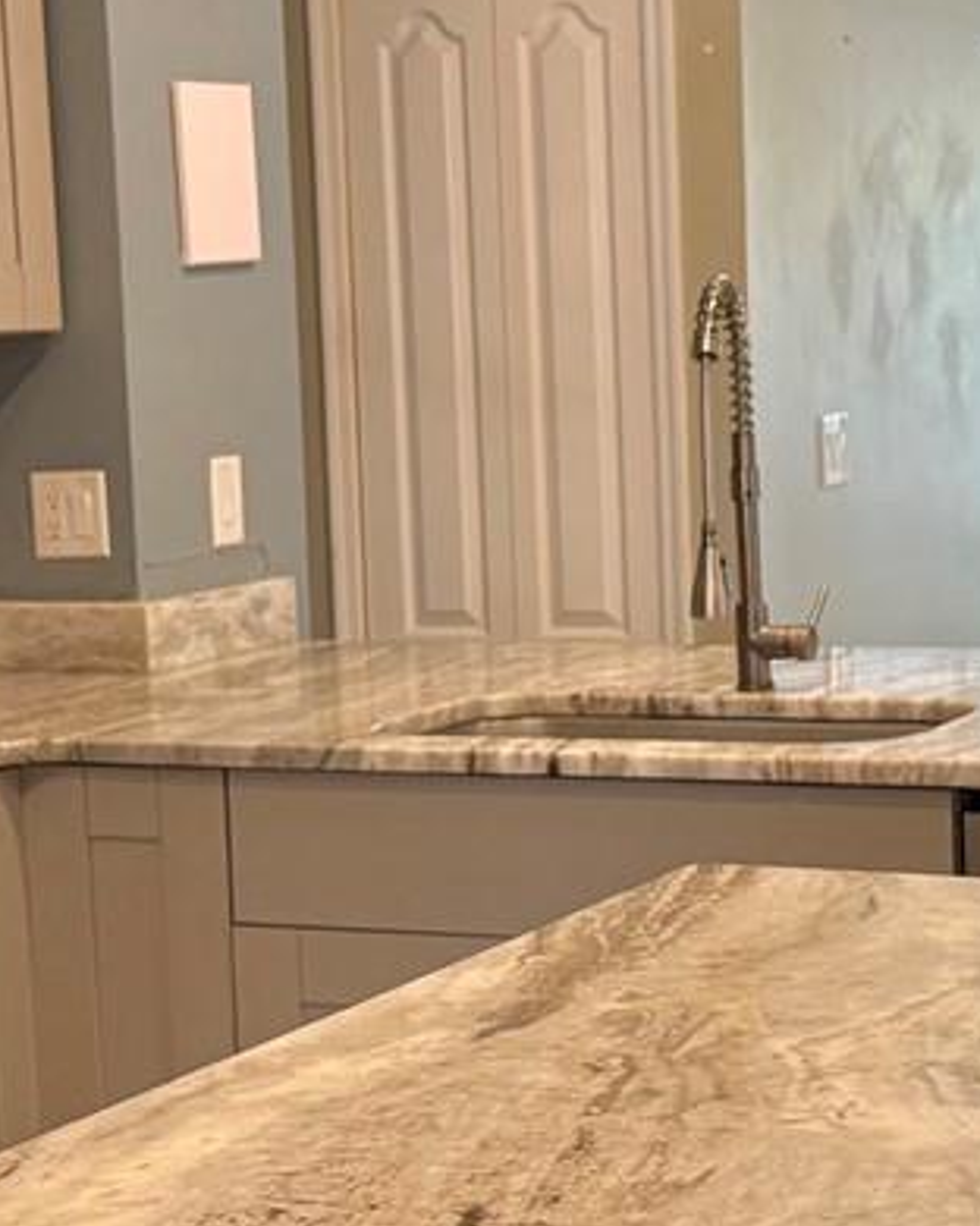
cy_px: 710
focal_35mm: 96
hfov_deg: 16.0
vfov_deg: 19.9
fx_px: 3481
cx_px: 722
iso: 250
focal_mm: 6.76
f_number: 1.78
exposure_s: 1/120
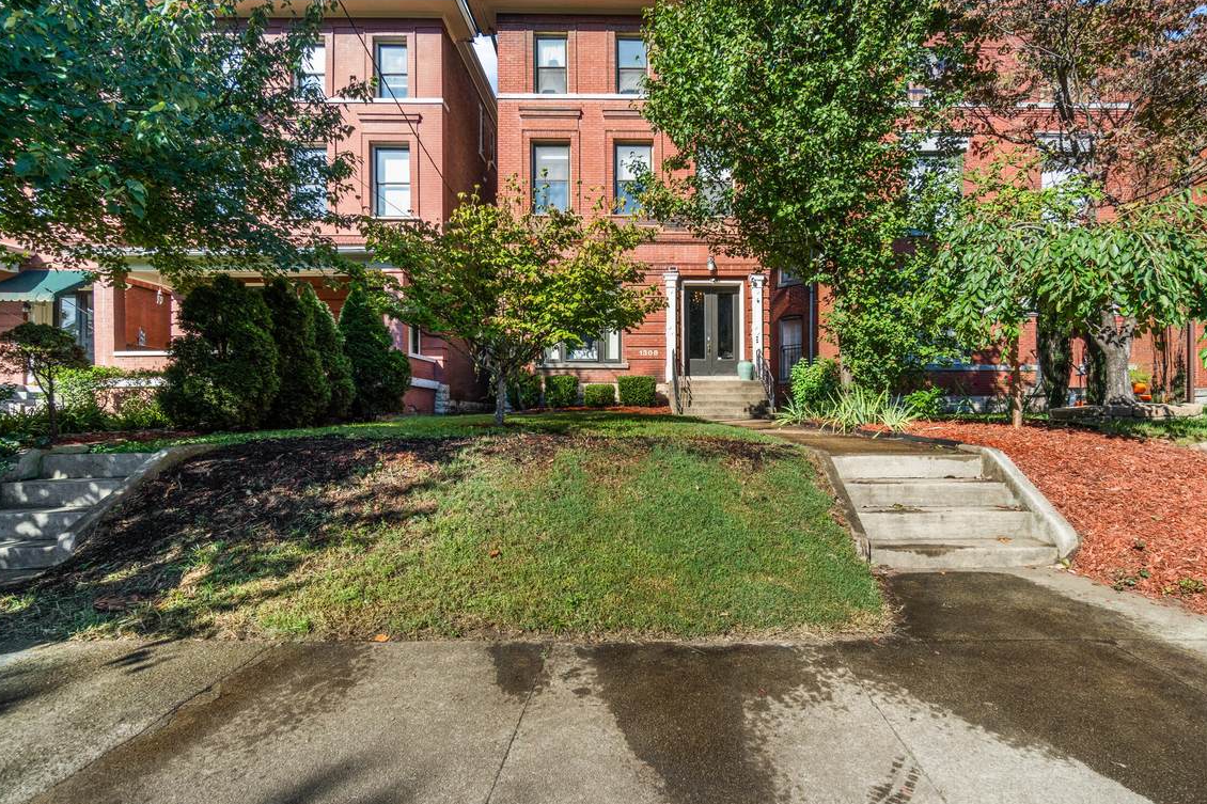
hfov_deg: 93.1
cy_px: 405
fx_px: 570
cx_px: 656
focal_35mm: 17
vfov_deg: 70.4
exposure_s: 1/1250
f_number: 8
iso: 400
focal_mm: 10
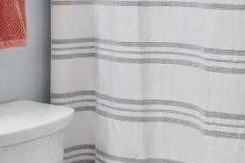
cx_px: 0
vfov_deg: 14.2
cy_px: -34
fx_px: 633
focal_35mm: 93
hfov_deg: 21.2
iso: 100
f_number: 4.8
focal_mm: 11
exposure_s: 1/6
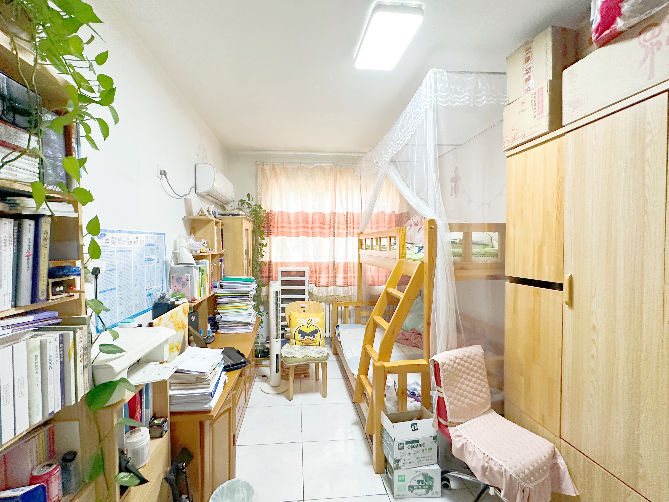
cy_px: 254
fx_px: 290
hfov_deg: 98.1
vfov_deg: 81.7
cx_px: 318
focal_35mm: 15
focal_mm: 2.22
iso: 250
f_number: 2.2
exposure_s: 1/100
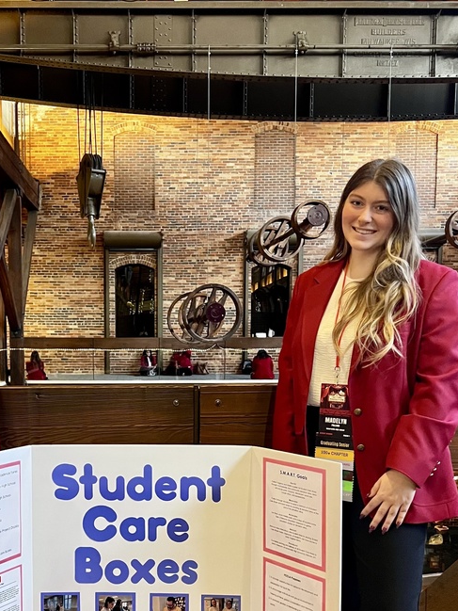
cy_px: 395
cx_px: 141
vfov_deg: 45.2
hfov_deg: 34.7
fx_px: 723
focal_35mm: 41
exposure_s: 1/60
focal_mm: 5.7
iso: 500
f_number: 1.5
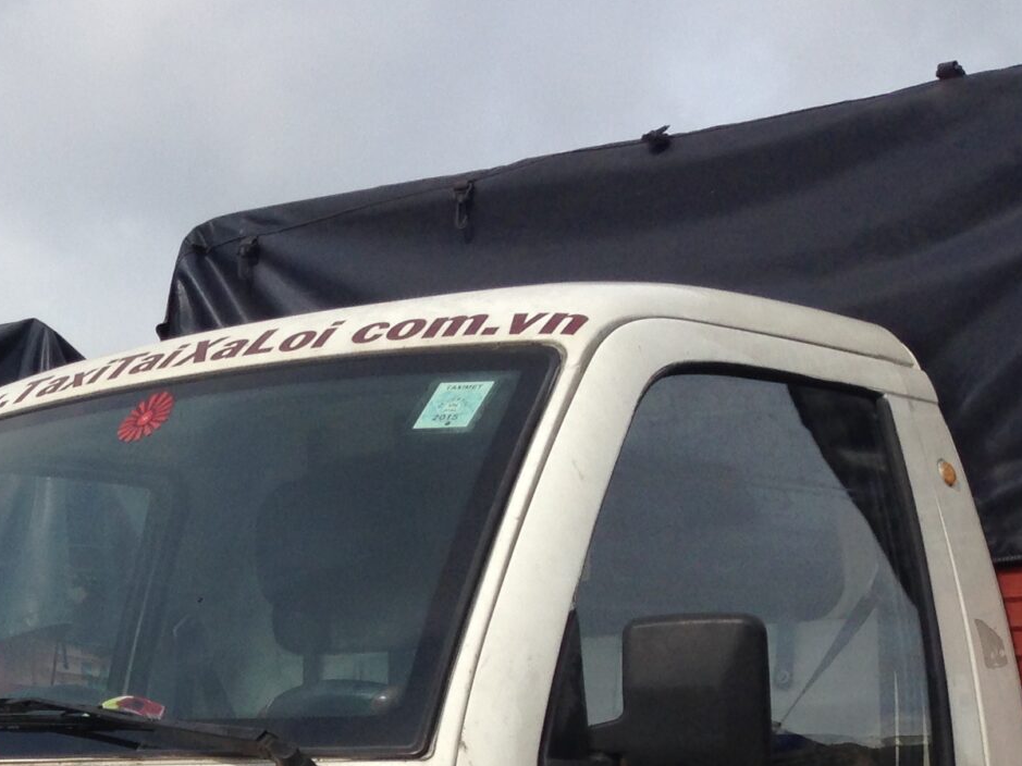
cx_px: -327
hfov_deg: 19.9
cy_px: 845
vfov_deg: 15.9
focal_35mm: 90
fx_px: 2657
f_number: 2.4
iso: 50
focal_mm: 4.12
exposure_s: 1/1506
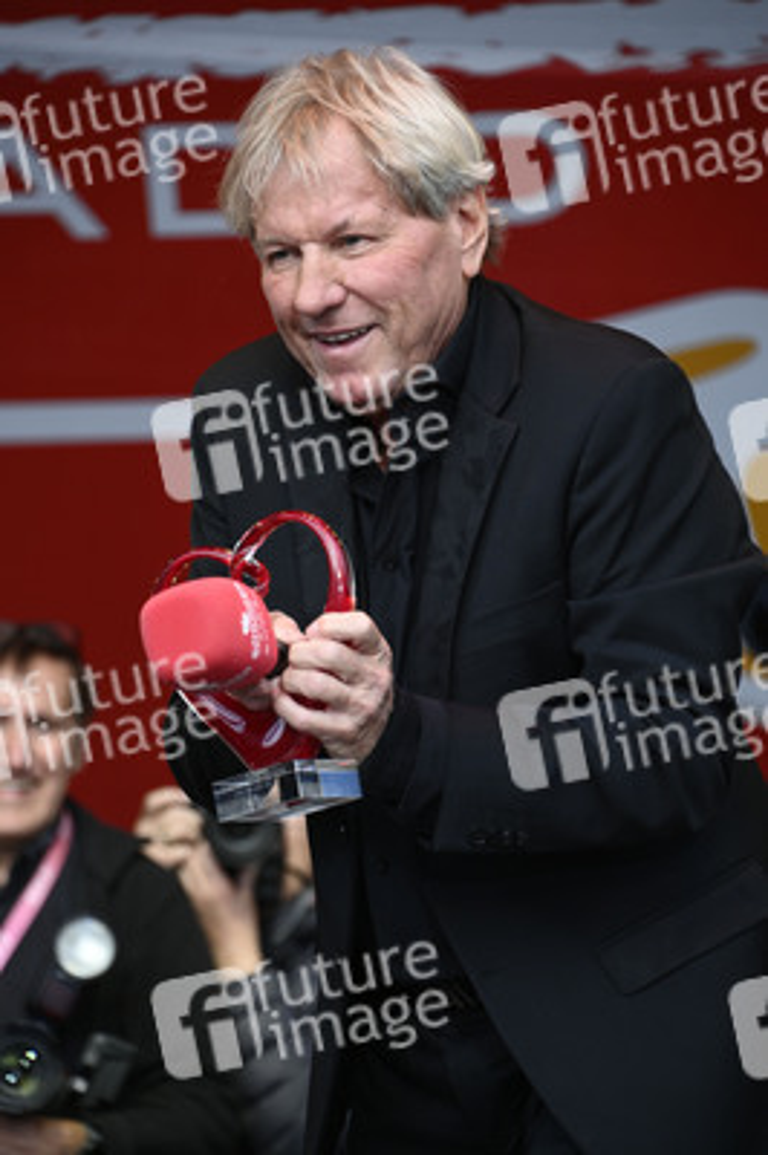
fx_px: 6411
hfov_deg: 6.9
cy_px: 578
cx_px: 384
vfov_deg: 10.3
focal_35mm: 200
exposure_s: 1/200
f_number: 5.6
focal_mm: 200
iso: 800
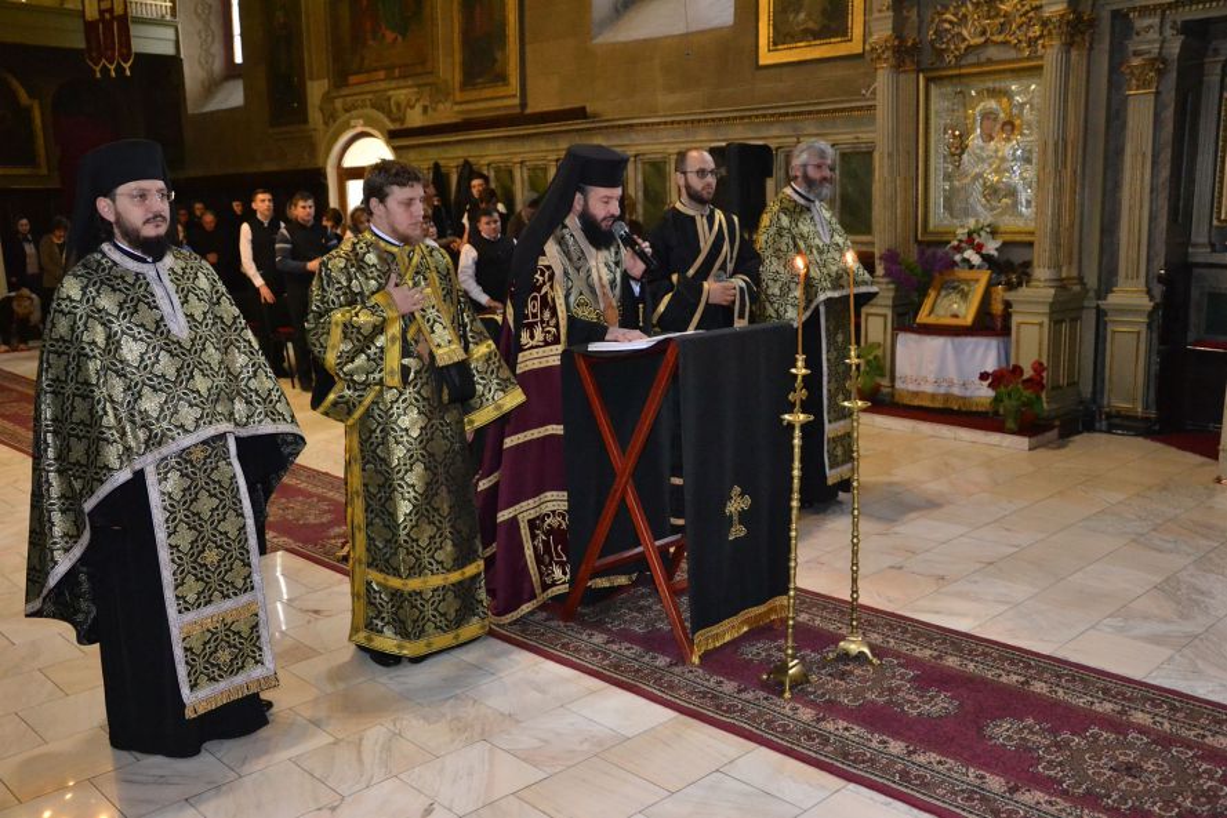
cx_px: 614
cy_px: 409
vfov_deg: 40.0
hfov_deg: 57.2
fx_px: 1125
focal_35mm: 33
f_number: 3.8
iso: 3200
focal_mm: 22
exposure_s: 1/60
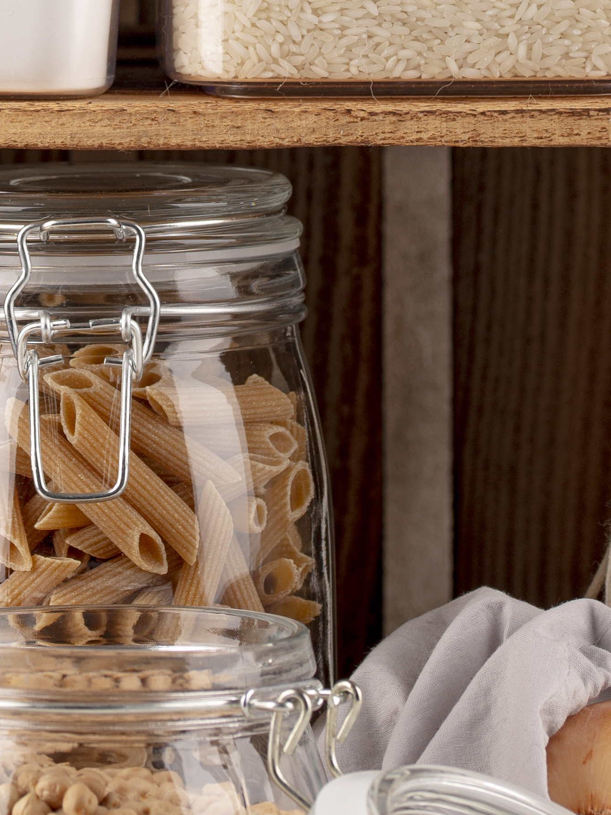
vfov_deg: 5.8
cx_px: 29
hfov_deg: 4.4
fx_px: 7932
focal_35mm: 337
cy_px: -205
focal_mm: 105
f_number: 8
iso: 100
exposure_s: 1/100
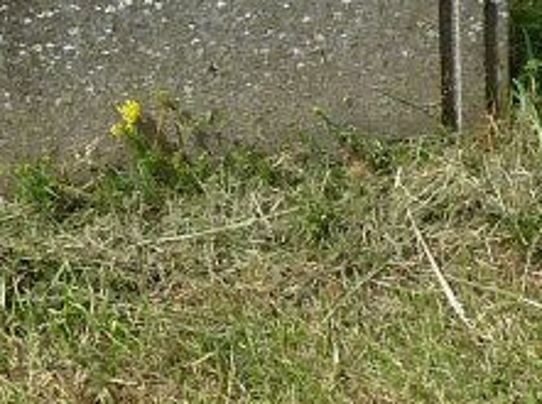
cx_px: 137
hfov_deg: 11.6
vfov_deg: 8.5
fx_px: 2657
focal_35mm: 170
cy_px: -170
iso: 80
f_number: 4.5
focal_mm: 4.1
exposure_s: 1/400
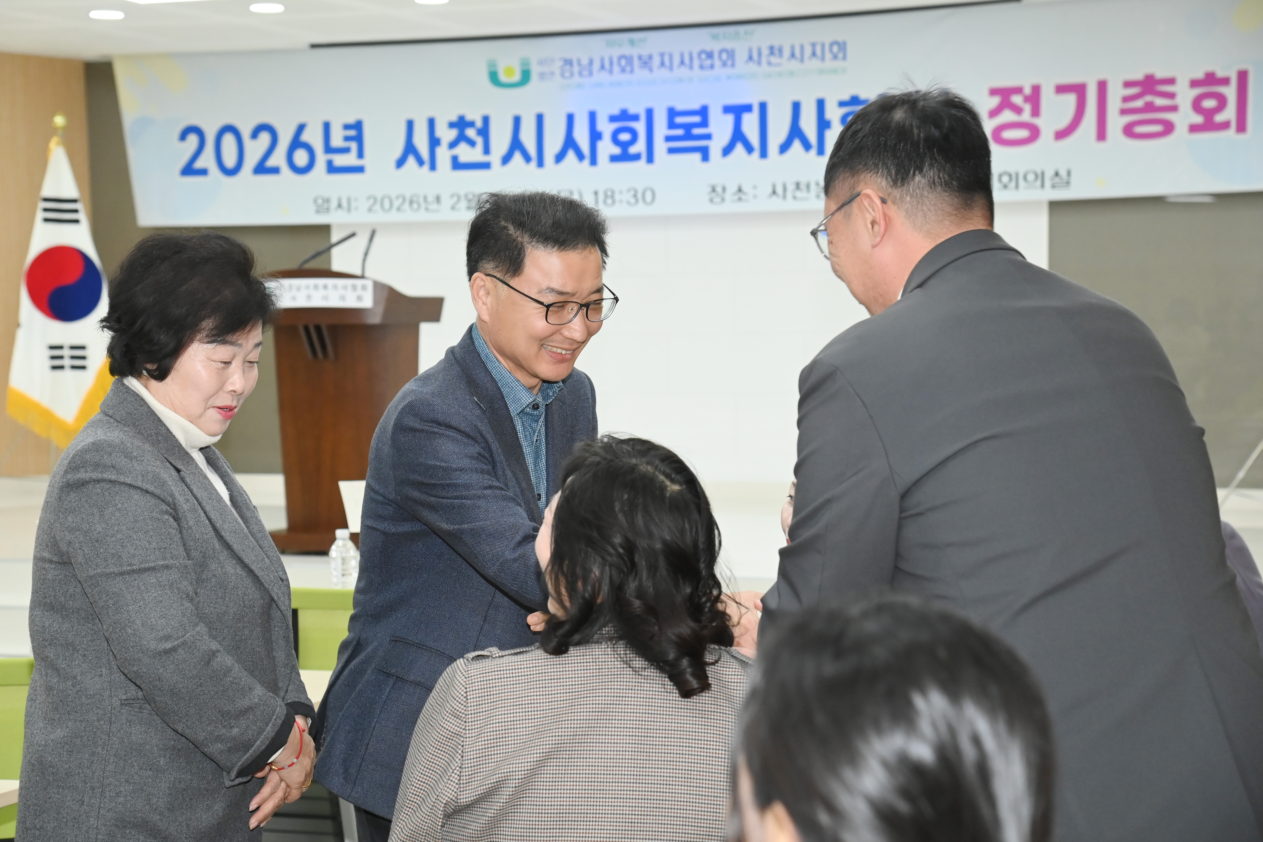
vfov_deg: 19.5
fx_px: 2456
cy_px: 421
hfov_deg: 28.8
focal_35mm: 70
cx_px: 632
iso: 3200
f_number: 6.3
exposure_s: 1/250
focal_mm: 70
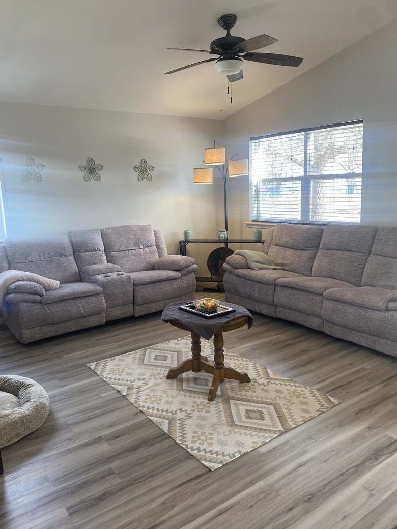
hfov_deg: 51.4
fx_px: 413
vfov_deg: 65.3
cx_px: 202
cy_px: 268
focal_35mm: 27
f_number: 1.8
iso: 100
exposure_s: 1/120
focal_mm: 4.25
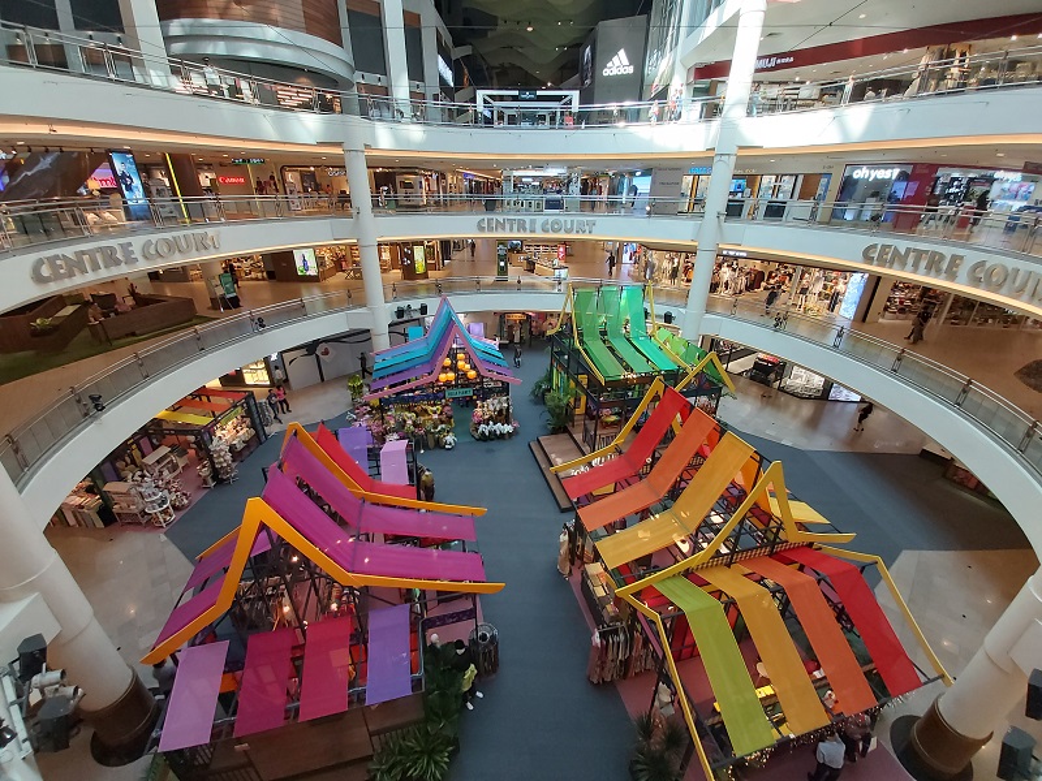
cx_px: 521
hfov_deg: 110.5
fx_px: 361
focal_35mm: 12
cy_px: 390
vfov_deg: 94.5
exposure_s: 1/50
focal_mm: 1.42
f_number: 2.2
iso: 100
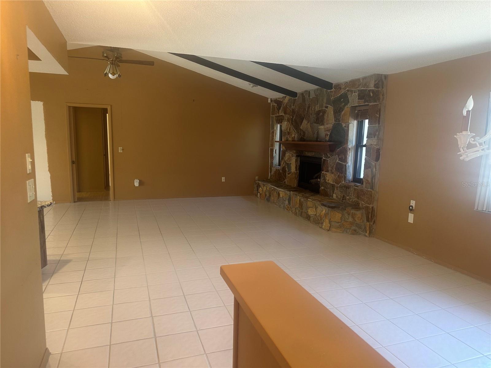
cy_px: 184
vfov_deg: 56.8
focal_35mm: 24
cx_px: 246
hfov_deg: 71.6
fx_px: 340
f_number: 1.78
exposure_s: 1/60
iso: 160
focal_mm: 6.86
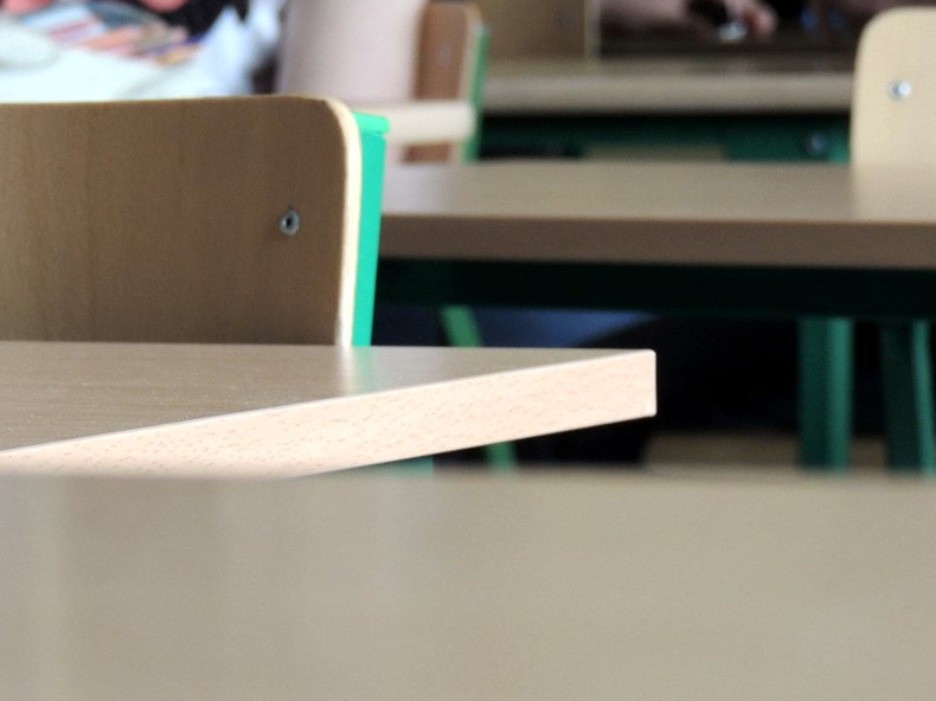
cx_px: 473
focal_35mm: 157
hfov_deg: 12.6
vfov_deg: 9.4
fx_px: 4244
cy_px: 353
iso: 400
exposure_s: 1/40
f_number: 4.4
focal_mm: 27.6
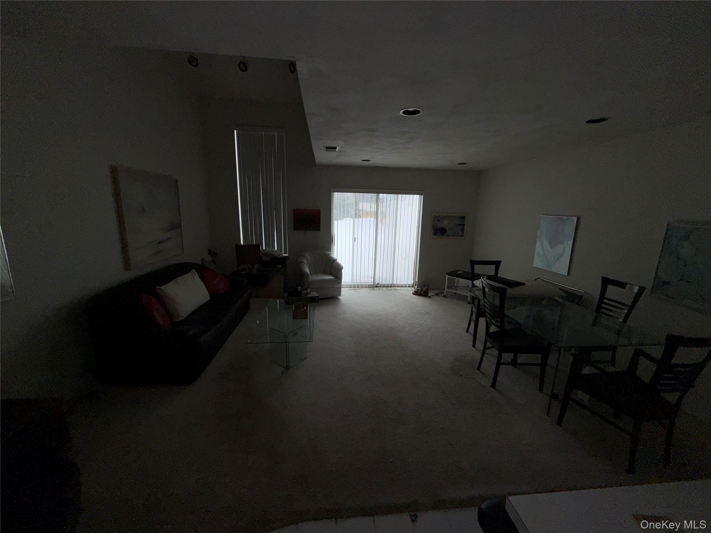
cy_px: 266
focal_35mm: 14
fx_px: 288
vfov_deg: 85.7
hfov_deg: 102.1
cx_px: 356
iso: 16
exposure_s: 1/145
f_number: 2.2
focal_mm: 2.22
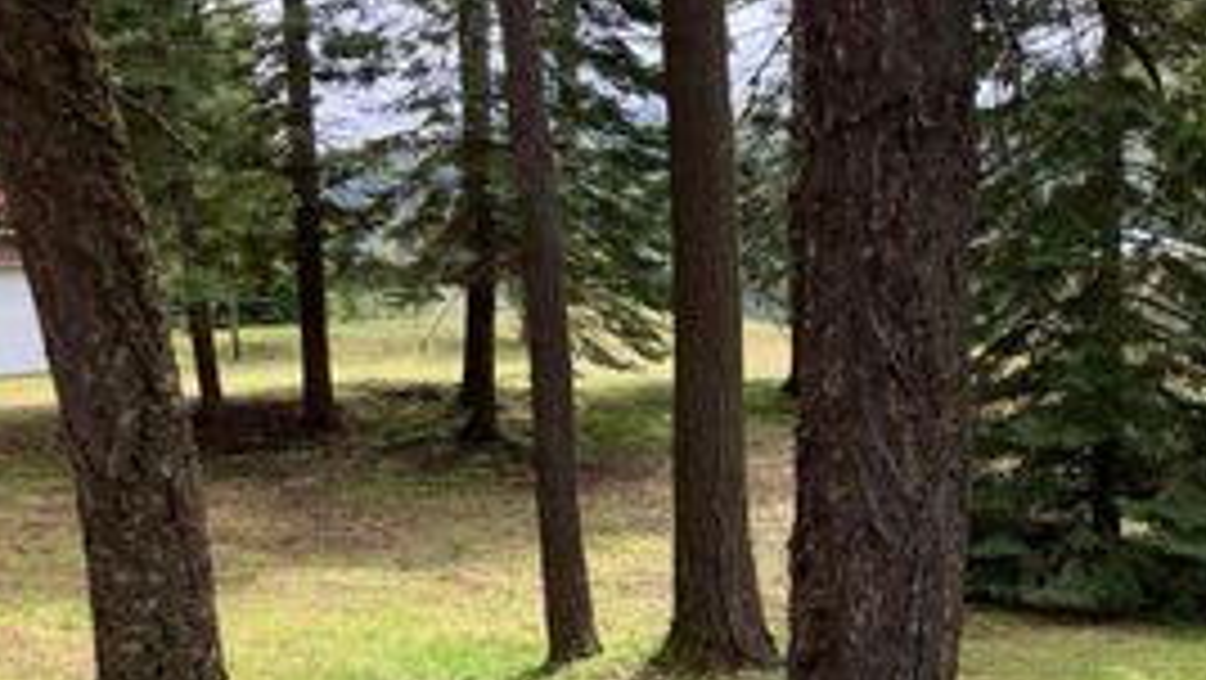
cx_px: 932
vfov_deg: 20.9
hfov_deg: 35.6
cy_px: 534
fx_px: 1823
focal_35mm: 57
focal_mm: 3.99
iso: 25
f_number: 1.8
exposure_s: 1/245
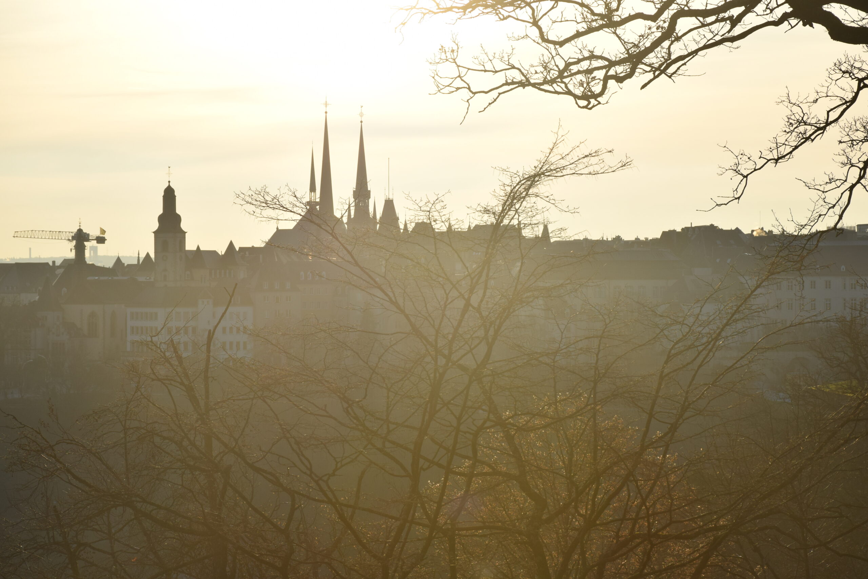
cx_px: 434
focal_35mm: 128
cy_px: 290
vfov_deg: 10.8
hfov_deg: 16.1
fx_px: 3075
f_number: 11
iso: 200
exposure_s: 1/500
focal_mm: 85
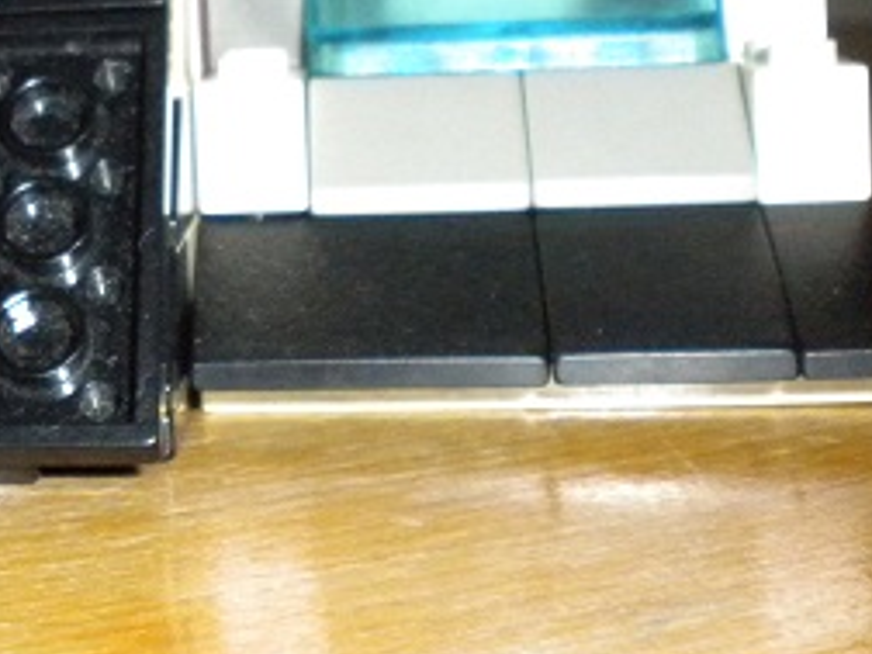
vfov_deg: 16.4
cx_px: -142
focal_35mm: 89
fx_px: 2242
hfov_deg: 20.7
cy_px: 76
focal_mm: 6.3
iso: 400
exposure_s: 1/30
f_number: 4.6
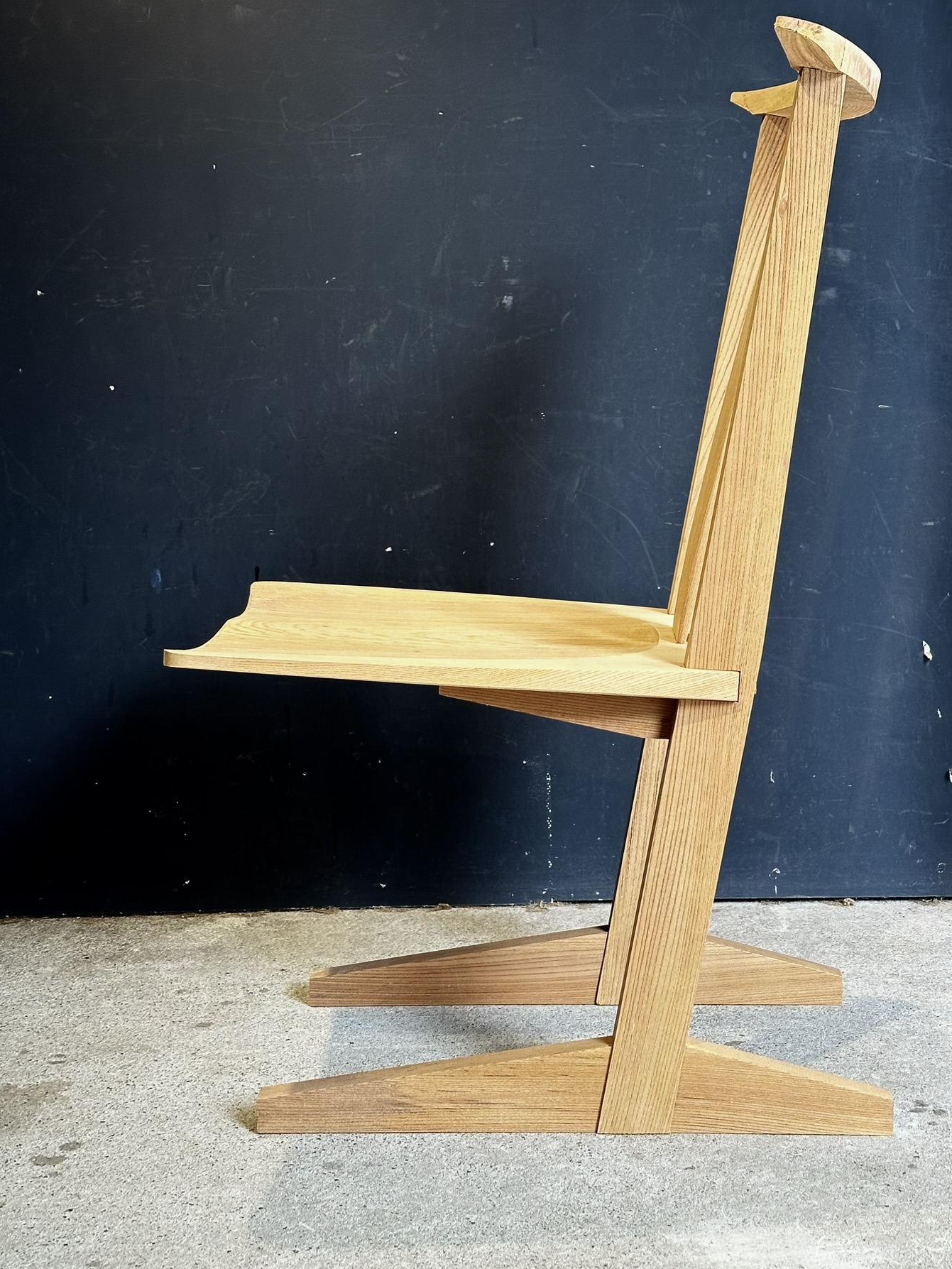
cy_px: 587
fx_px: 2016
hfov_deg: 26.5
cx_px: 542
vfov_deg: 34.9
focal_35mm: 55
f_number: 1.78
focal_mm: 6.86
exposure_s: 1/50
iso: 64
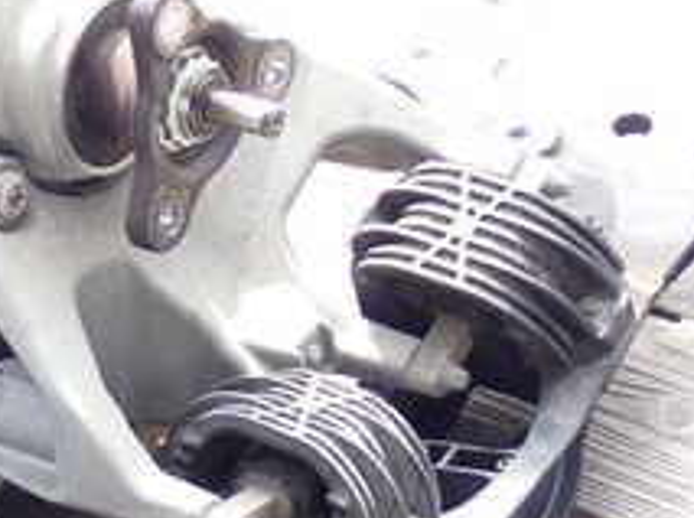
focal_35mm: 175
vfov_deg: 8.4
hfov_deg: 11.1
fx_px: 3503
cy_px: 140
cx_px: -192
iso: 160
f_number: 3.6
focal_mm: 11.09
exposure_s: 1/125
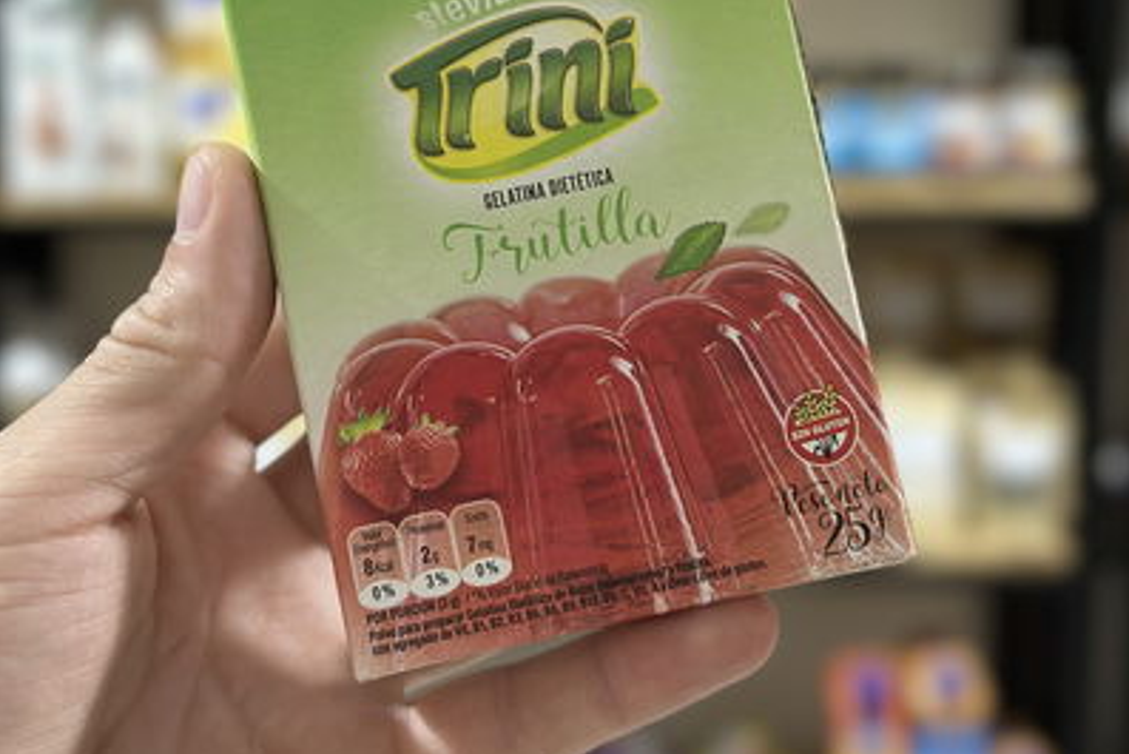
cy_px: 141
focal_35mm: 67
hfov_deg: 30.1
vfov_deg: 20.1
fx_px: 2102
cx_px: 563
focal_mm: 6.86
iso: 320
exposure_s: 1/50
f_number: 1.78
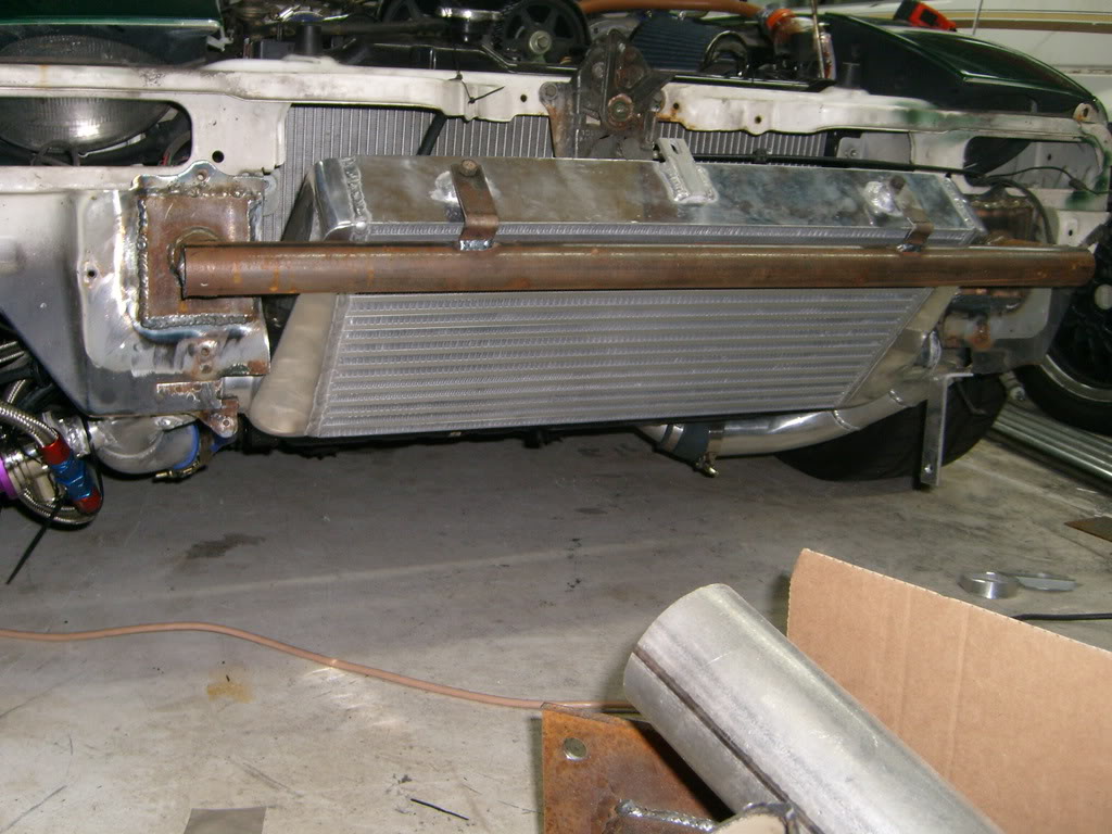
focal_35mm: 35
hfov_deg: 52.6
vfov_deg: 40.7
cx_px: 556
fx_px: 1124
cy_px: 417
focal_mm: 5.8
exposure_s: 1/45
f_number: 2.8
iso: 100
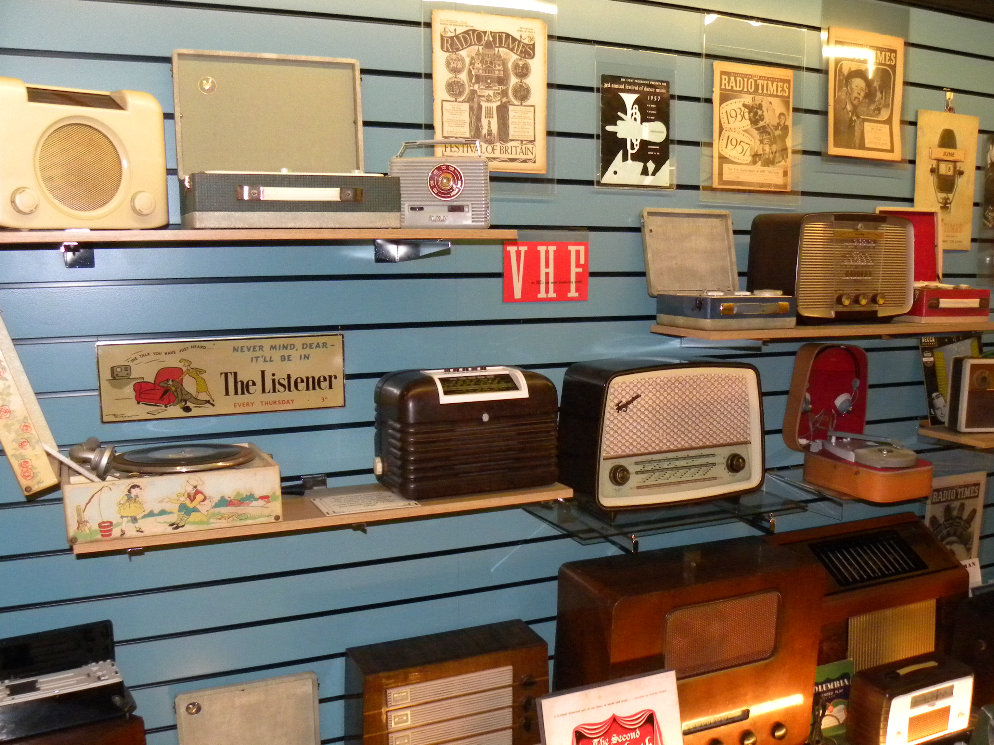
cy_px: 469
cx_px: 559
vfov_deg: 41.5
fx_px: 976
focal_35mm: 34
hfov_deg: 53.8
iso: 400
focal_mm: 4.6
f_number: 2.8
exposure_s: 1/30
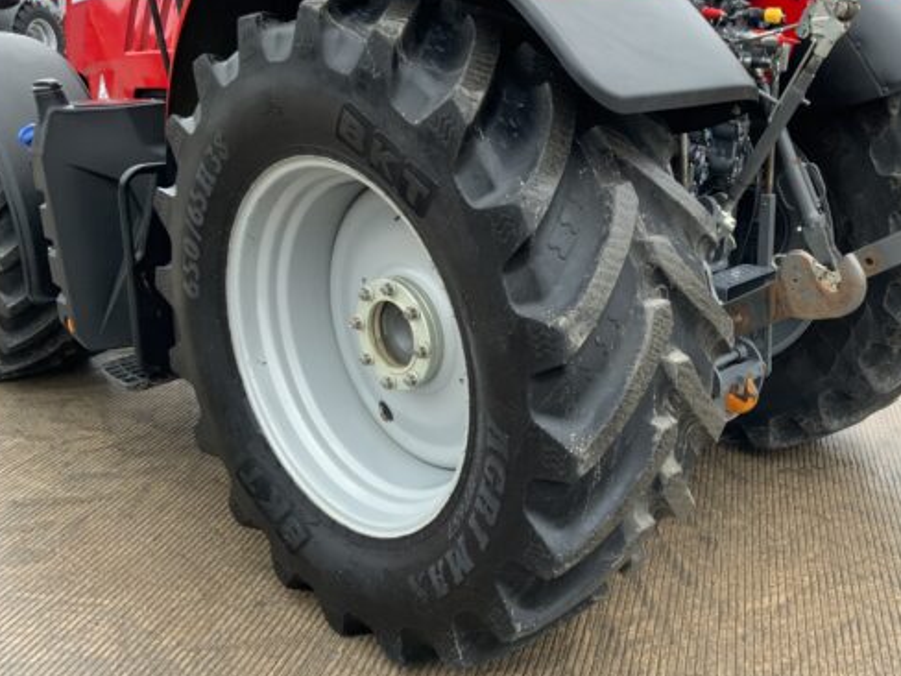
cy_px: 334
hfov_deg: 48.5
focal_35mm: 38
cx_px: 565
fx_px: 989
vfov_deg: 37.7
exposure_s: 1/97
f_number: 1.8
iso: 64
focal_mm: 3
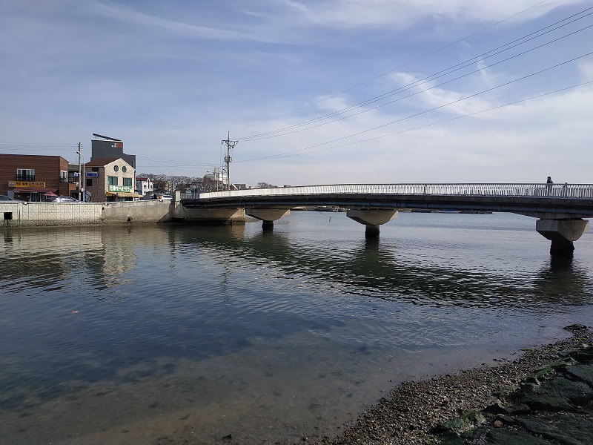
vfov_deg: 56.8
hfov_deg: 71.6
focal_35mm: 24
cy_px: 222
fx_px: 411
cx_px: 296
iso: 100
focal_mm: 3.94
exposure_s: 1/2147
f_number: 1.9
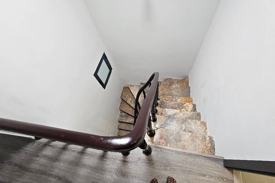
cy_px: 99
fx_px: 107
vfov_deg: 81.0
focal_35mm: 14
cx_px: 139
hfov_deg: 104.3
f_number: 2.2
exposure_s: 1/60.2
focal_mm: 2.2
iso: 200
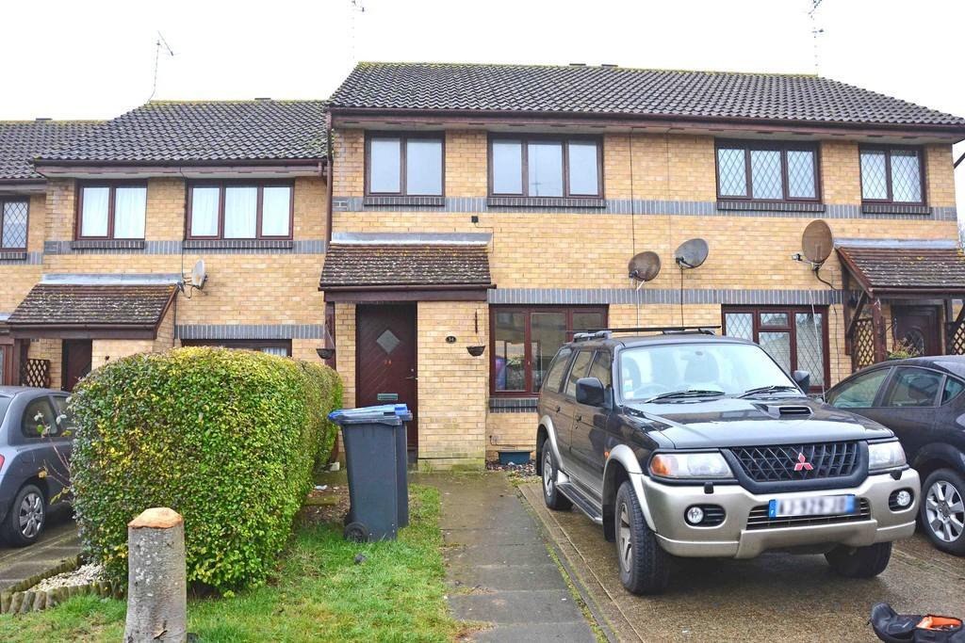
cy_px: 322
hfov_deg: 67.4
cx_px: 482
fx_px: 724
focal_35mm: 27
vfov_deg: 47.9
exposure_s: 1/100
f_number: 5
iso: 400
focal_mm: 18
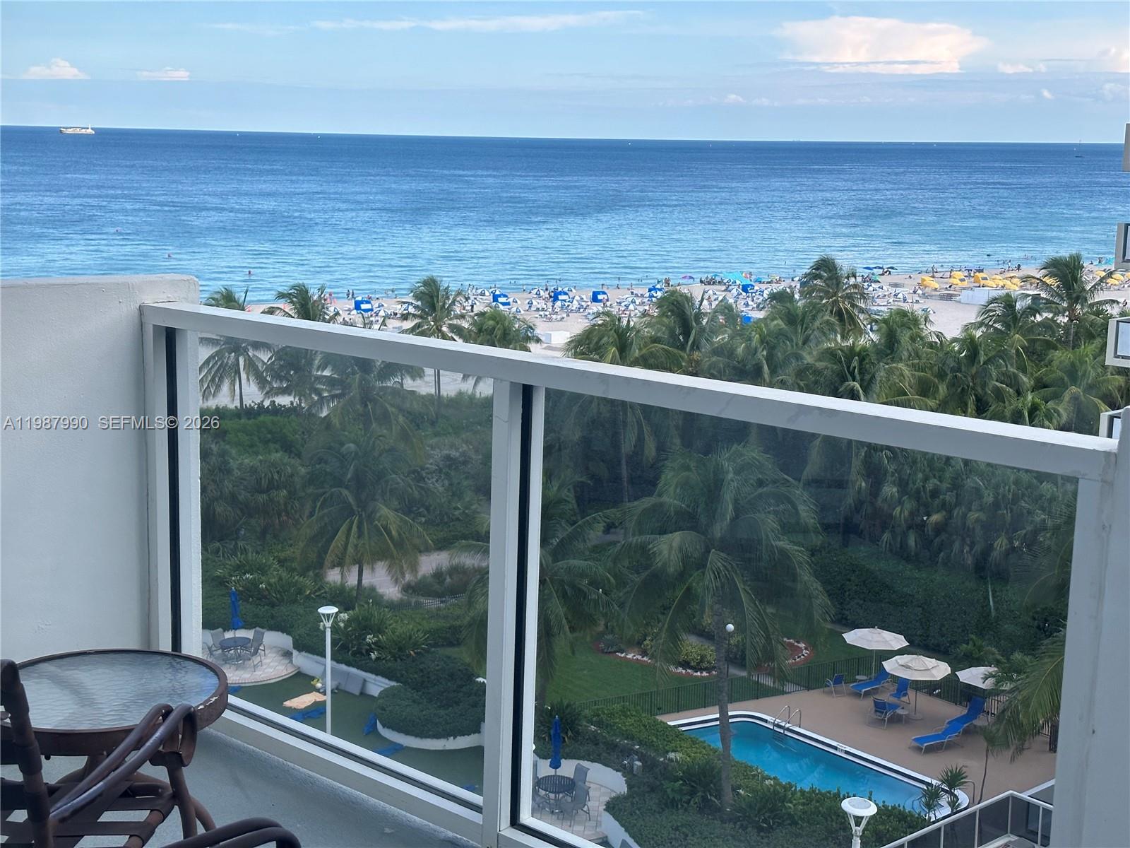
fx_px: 1567
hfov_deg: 39.7
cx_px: 565
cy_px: 424
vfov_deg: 30.3
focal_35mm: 48
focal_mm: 6.86
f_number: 1.78
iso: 64
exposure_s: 1/571
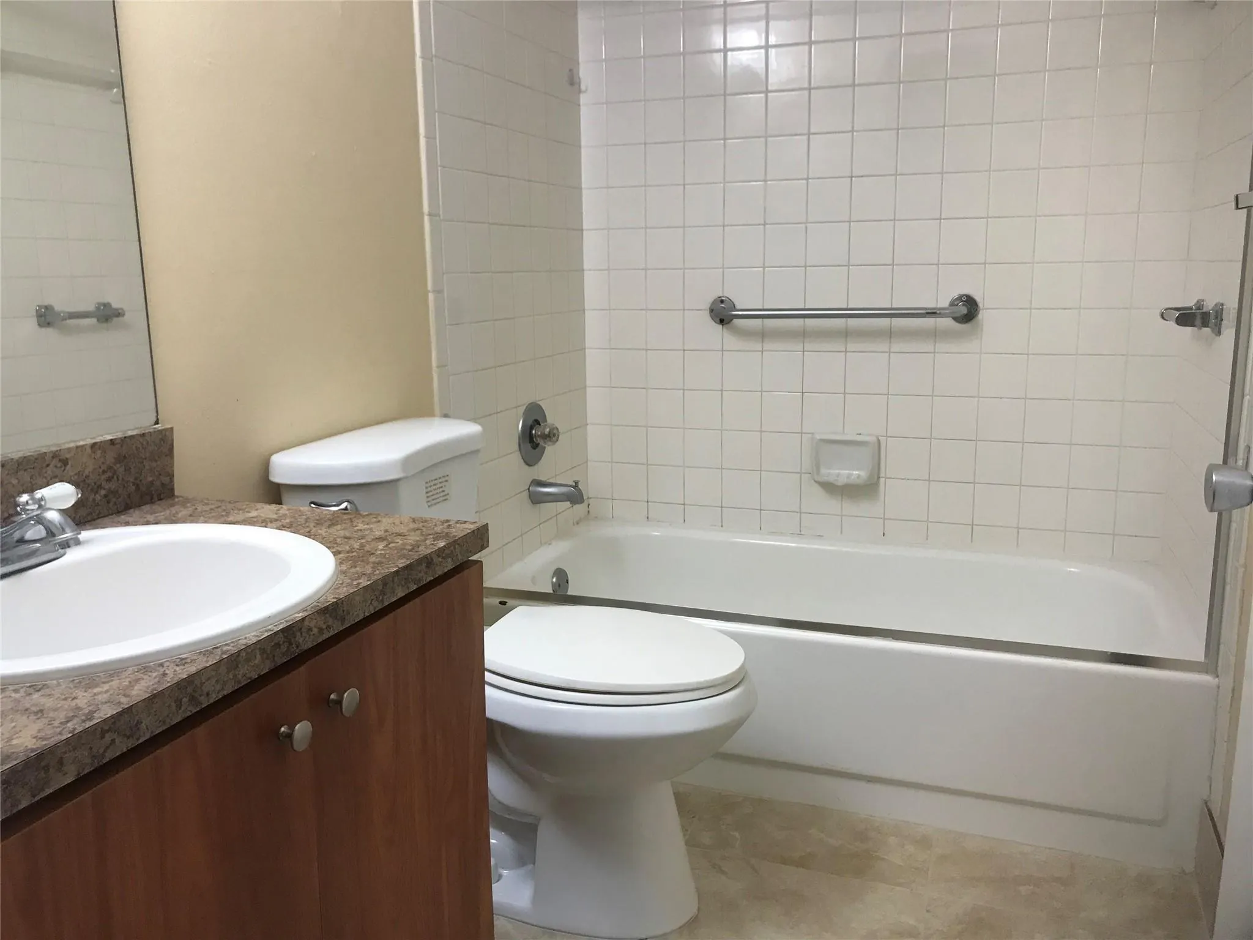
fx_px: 1014
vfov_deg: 49.7
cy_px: 470
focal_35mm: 28
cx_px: 626
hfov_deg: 63.4
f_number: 1.8
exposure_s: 1/30
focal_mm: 3.99
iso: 20
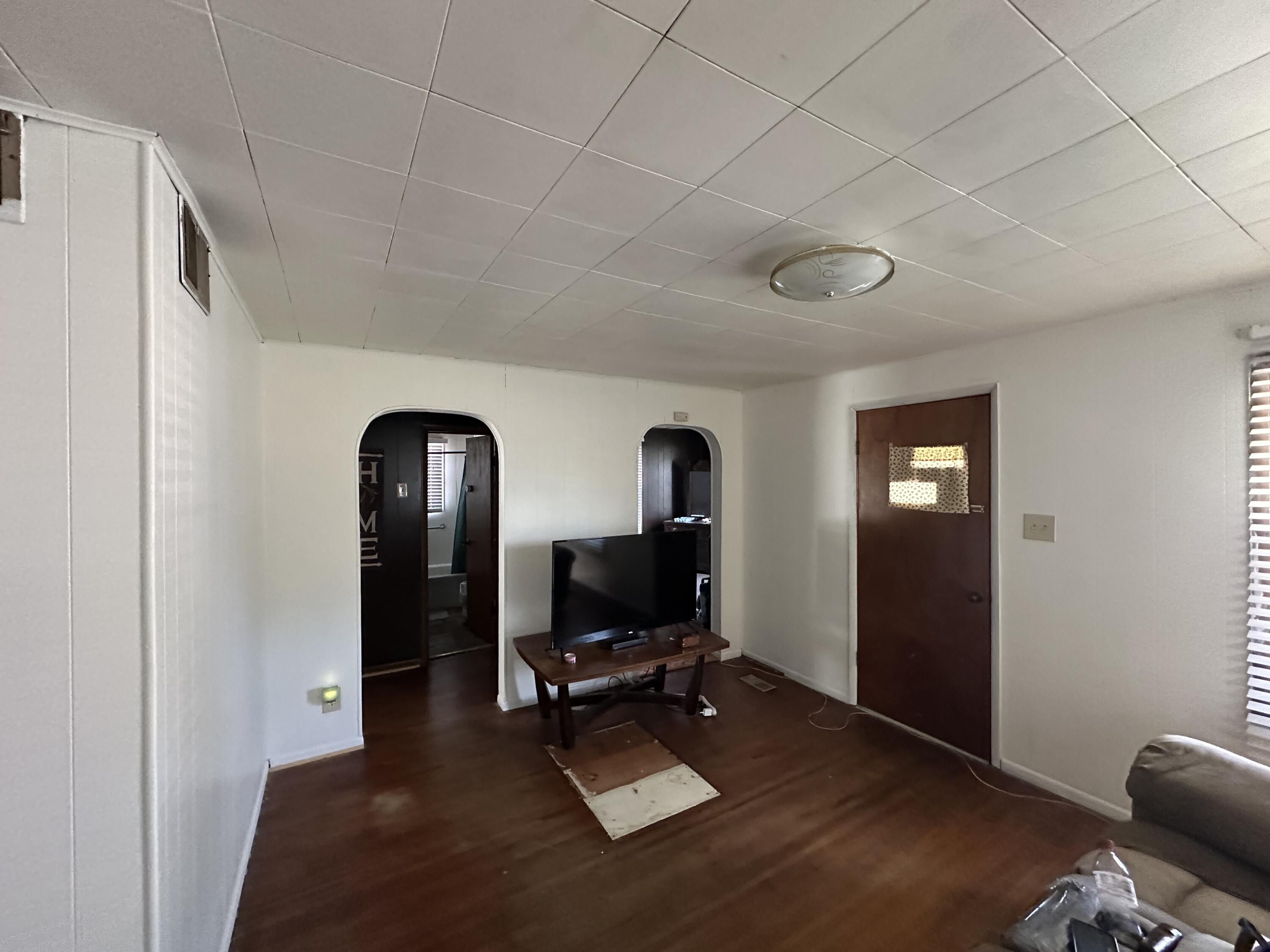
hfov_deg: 102.1
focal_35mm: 14
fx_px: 514
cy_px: 476
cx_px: 635
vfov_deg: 85.7
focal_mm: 2.22
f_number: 2.2
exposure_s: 1/60
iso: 800
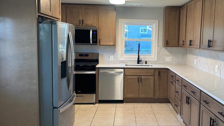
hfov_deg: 57.6
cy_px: 58
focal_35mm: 34
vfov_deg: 34.7
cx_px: 134
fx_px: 202
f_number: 1.78
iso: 125
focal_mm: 6.86
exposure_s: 1/120
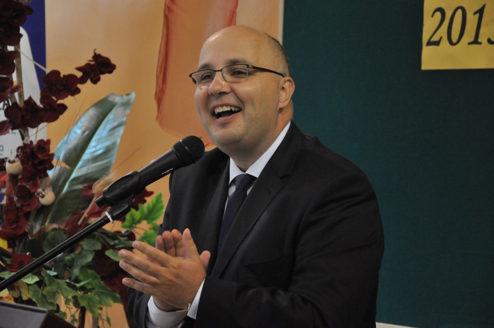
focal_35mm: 128
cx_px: 247
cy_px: 164
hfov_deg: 16.1
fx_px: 1747
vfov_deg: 10.7
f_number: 5.6
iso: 2000
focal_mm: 85
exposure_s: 1/250
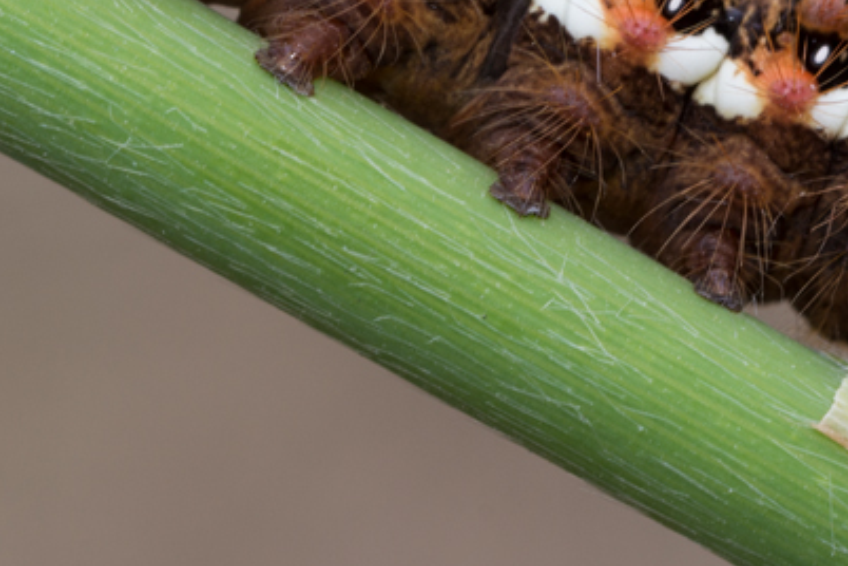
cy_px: -27
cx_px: 597
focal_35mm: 403
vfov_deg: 3.4
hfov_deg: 5.1
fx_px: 9492
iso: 100
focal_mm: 90
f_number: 16
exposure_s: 1/5
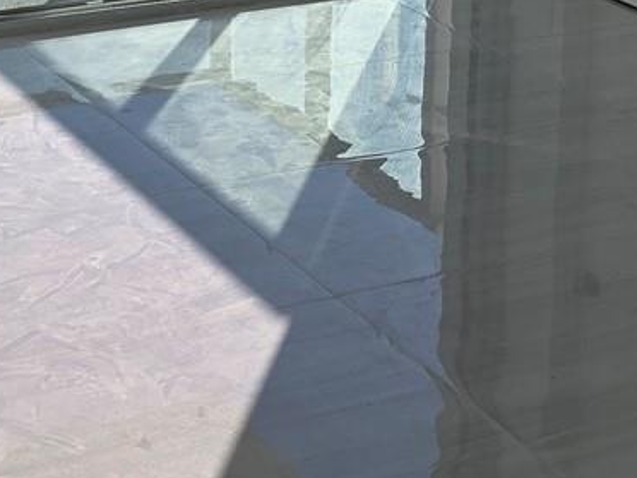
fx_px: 1822
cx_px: 250
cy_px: -293
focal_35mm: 99
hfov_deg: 19.8
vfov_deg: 13.8
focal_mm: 6.3
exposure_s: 1/7944
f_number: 1.7
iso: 80
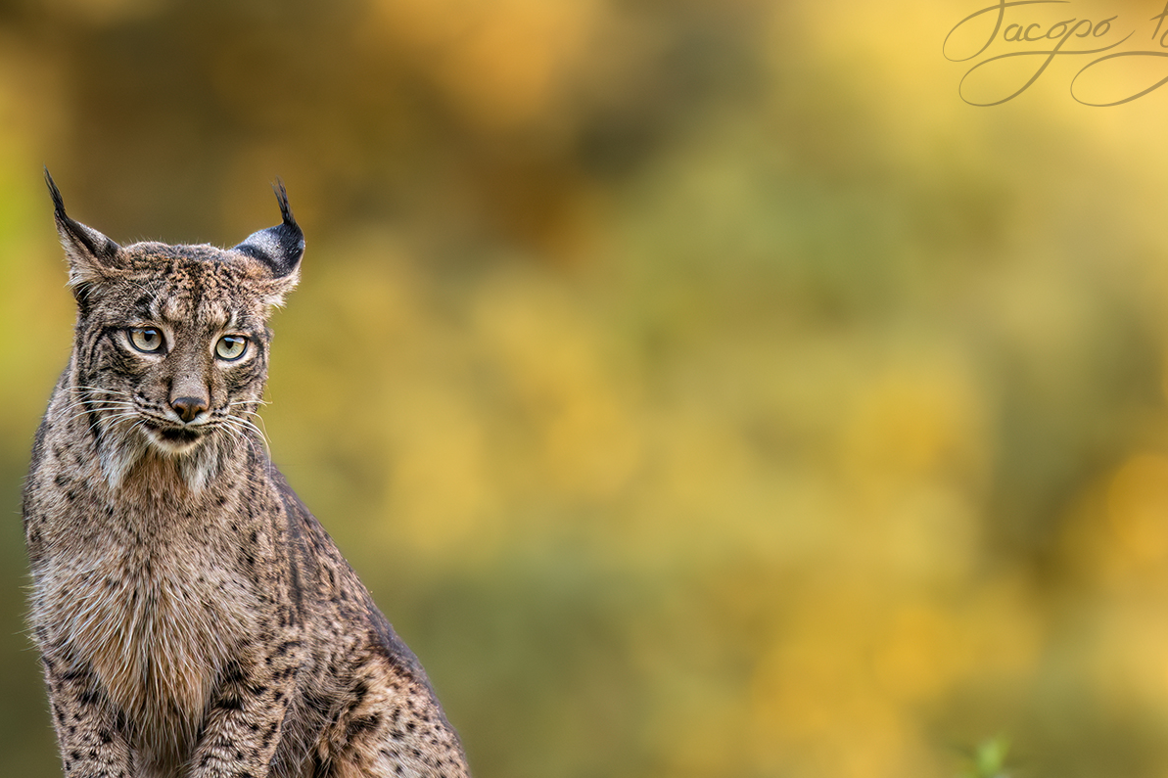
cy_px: 538
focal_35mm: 644
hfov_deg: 3.2
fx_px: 20890
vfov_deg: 2.1
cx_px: 472
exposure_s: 1/160
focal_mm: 400
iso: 1600
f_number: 4.5
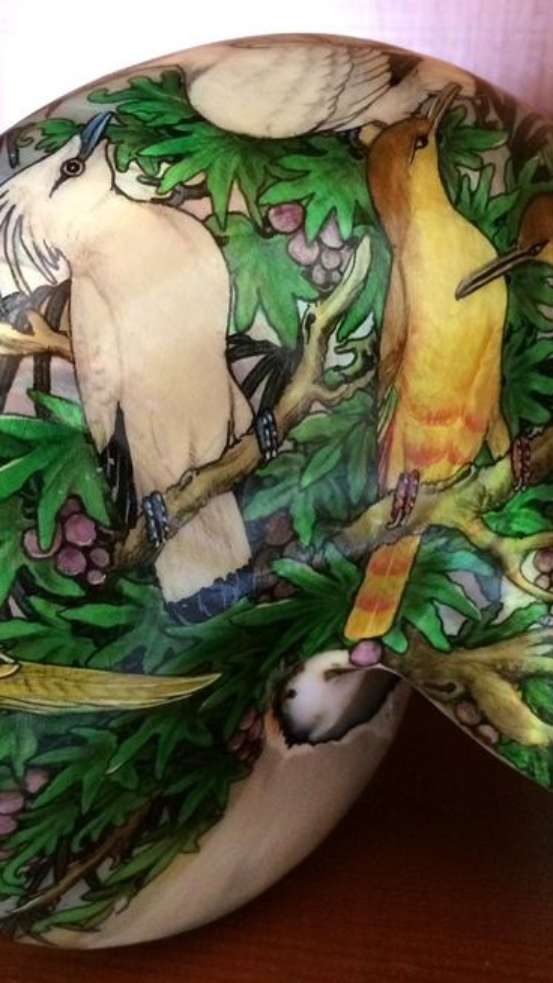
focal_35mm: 45
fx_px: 1173
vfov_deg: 45.5
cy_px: 483
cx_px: 264
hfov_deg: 26.5
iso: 320
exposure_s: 1/30
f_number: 2.2
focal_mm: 4.12
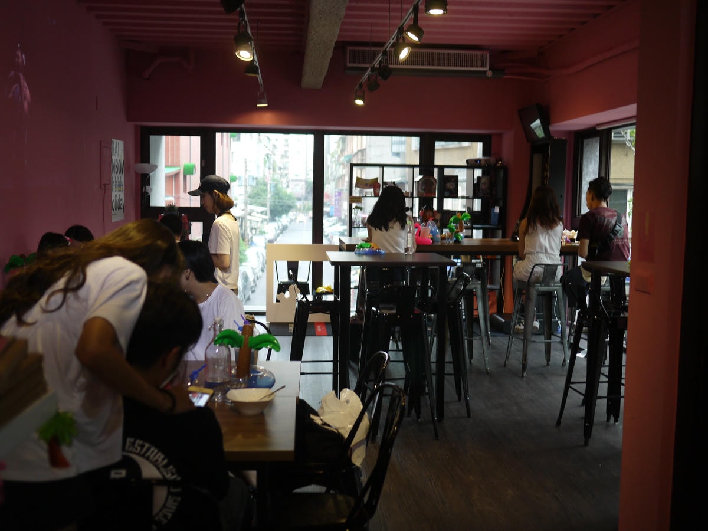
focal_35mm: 40
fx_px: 818
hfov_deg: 46.8
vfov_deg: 36.0
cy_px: 266
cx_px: 354
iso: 200
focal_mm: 20
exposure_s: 1/60
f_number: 1.7
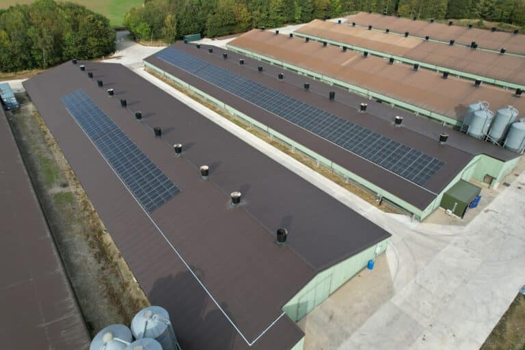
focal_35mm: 22
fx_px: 321
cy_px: 175
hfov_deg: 78.6
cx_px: 262
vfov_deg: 57.2
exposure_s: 1/40
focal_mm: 8.38
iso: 100
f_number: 2.8
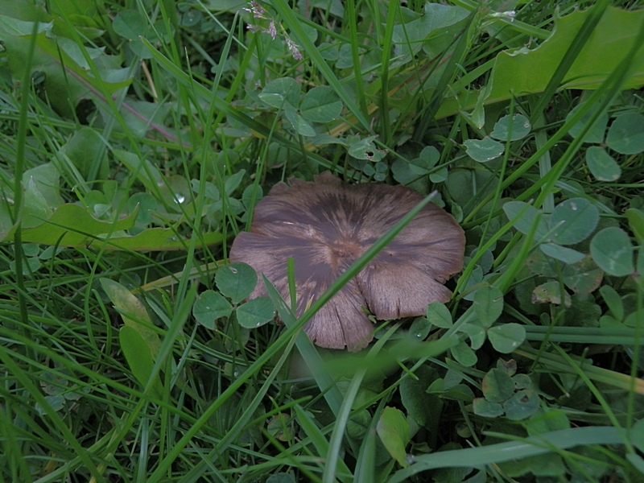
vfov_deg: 38.7
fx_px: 688
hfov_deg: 50.1
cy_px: 242
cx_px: 322
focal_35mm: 37
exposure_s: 1/320
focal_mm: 6.7
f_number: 3.9
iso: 200
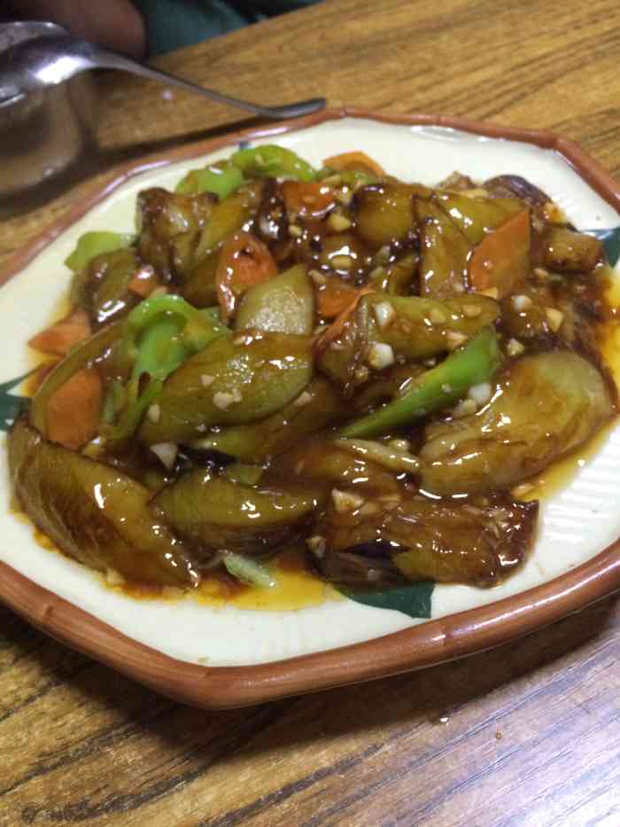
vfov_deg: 61.7
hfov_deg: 48.2
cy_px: 414
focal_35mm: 29
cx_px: 310
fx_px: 692
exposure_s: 1/30
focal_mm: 4.15
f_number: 2.2
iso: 320
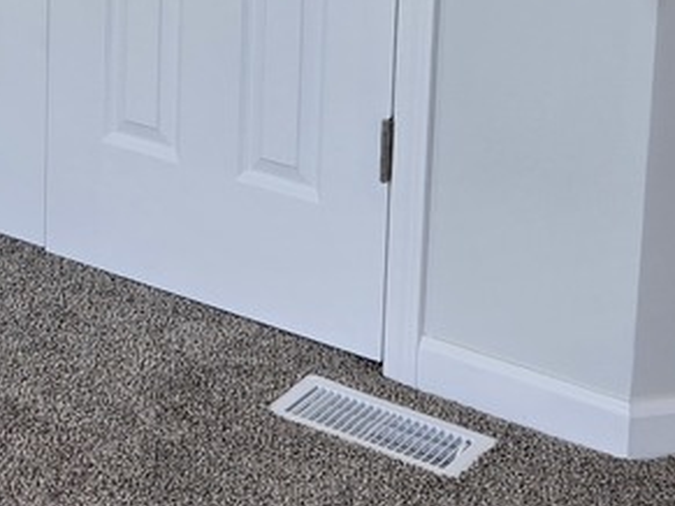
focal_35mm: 114
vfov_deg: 12.2
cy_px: -299
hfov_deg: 16.9
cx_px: 19
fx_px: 2222
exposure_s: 1/120
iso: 50
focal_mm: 5.4
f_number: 1.8
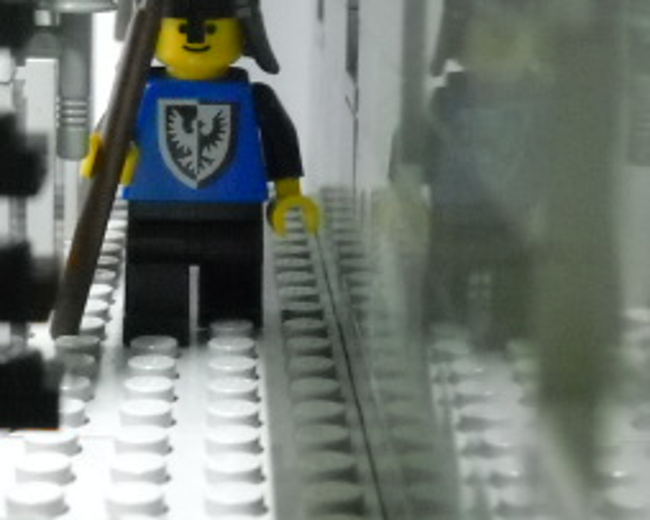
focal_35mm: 101
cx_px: 179
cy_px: 264
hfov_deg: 18.9
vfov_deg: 15.2
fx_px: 1942
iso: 800
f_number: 3.1
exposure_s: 1/3
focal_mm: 6.72
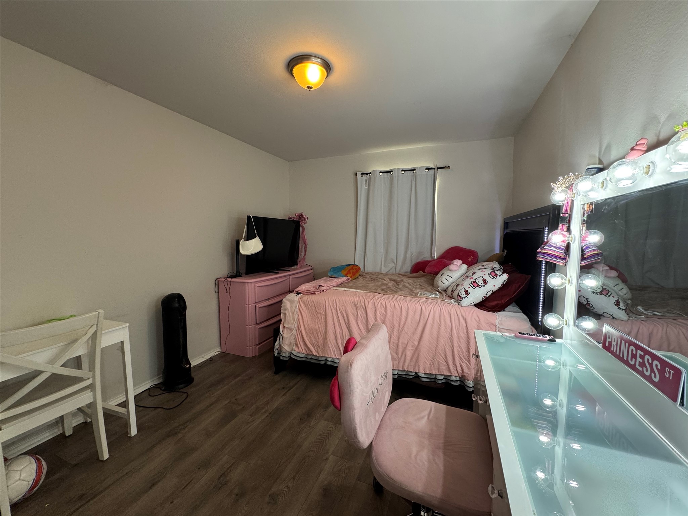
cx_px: 344
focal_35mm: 14
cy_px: 258
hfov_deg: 102.1
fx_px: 278
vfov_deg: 85.7
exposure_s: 1/60
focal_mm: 2.22
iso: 200
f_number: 2.2
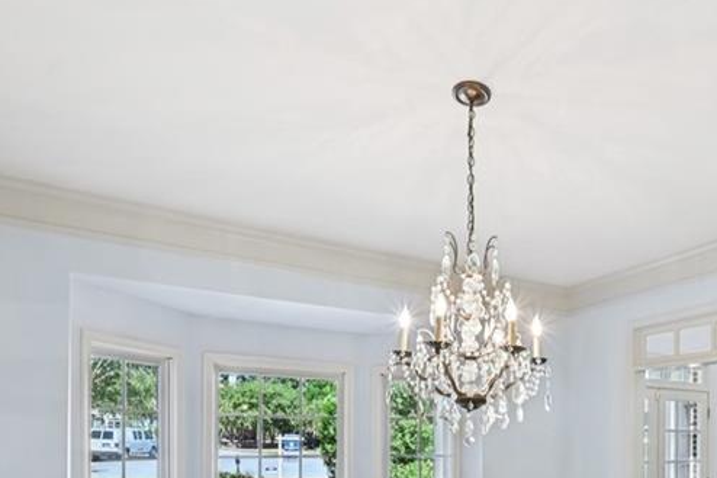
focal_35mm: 29
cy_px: 442
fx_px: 577
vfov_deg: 41.0
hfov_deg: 60.4
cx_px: 533
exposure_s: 1/25
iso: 100
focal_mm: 14
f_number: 8
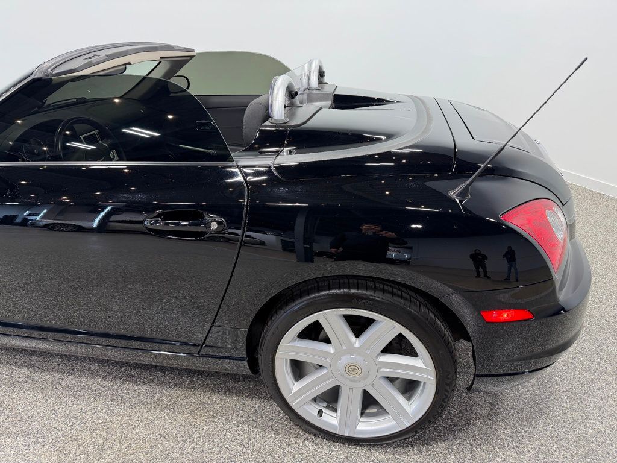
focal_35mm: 24
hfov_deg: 71.6
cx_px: 308
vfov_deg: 56.8
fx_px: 428
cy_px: 232
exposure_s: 1/120
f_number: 1.78
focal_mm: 6.76
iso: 100
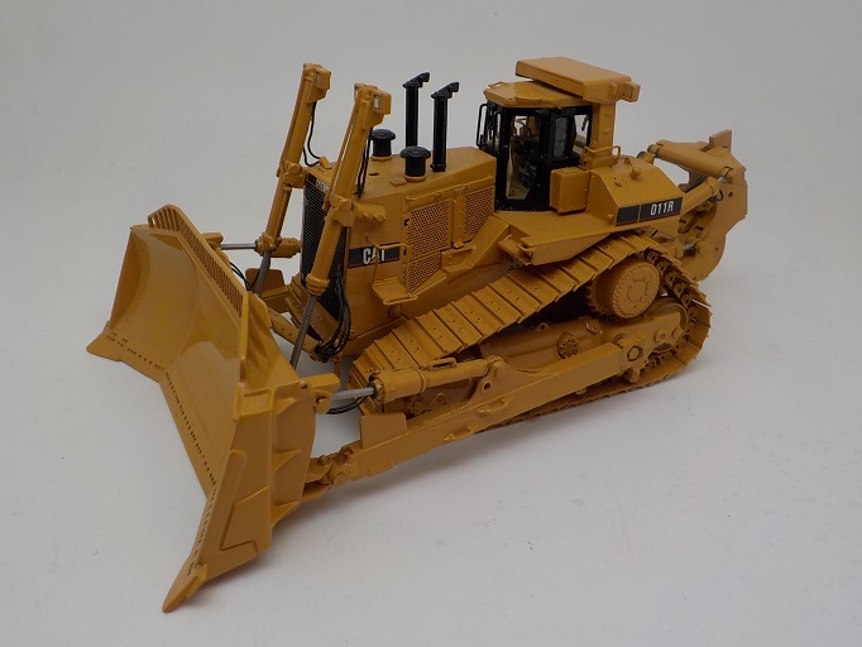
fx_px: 747
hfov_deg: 59.9
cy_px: 324
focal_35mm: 30
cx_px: 431
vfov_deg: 46.8
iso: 125
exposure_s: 1/400
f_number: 3.3
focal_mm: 4.1
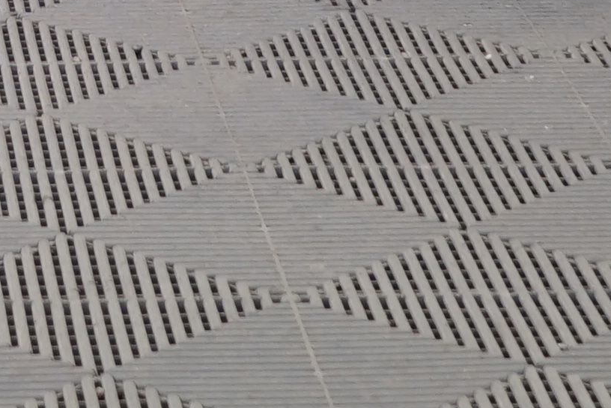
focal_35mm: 250
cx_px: -92
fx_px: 4243
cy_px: -845
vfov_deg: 5.2
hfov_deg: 8.2
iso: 500
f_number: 6.3
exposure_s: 1/30
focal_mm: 34
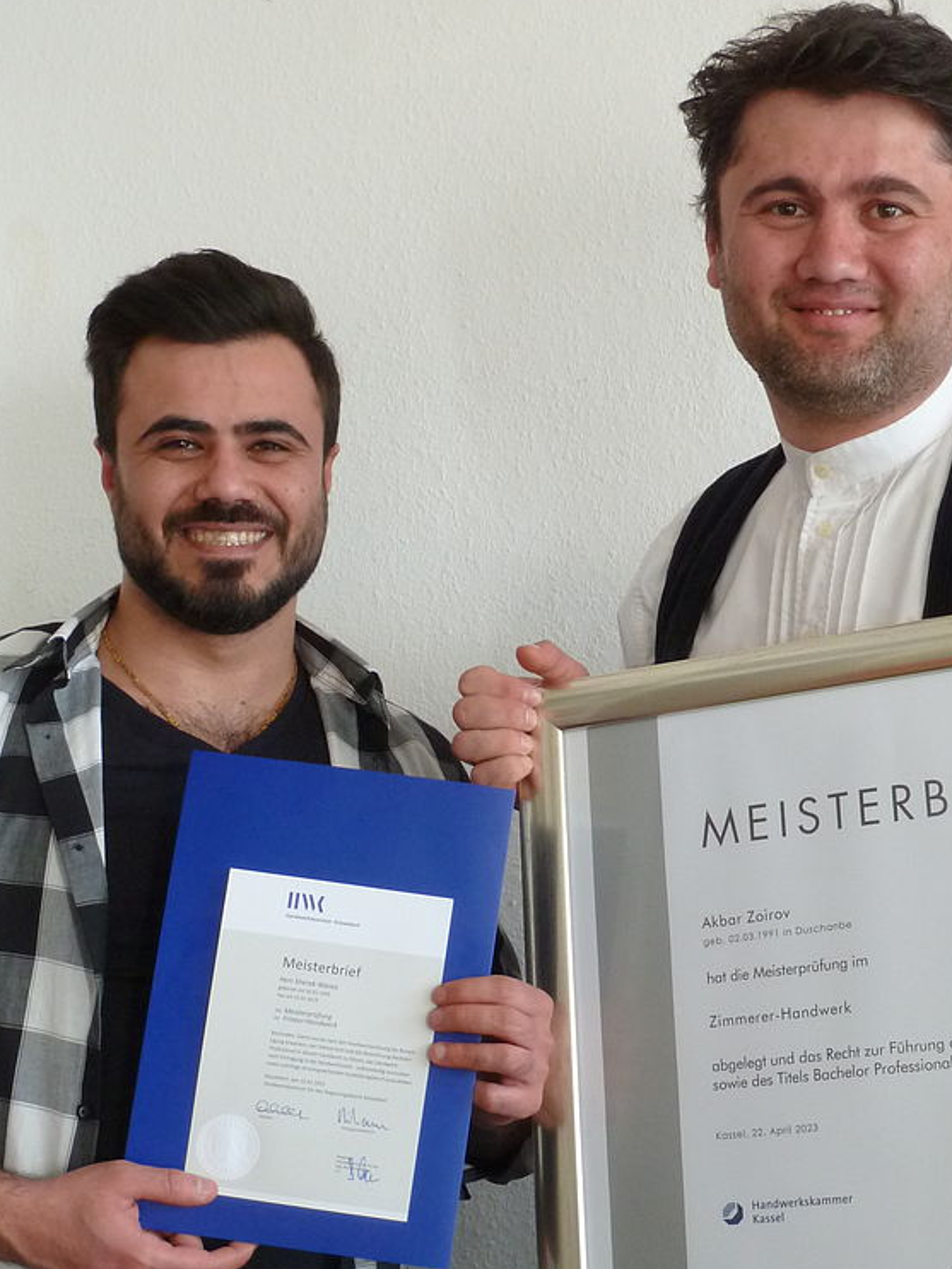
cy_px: 753
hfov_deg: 21.3
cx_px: 590
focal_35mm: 69
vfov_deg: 28.1
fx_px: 2529
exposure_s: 1/30
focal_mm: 7.9
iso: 250
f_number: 3.8
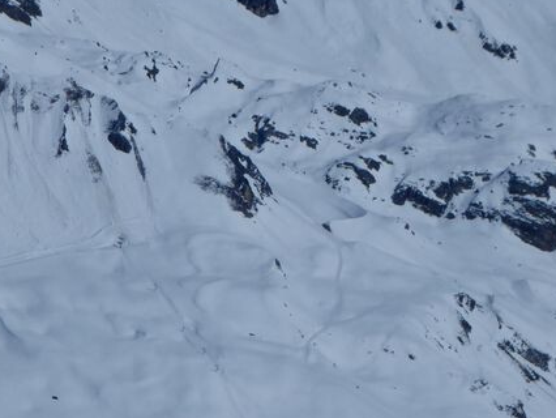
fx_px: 3970
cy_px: 407
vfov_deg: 6.0
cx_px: 157
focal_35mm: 247
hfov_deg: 8.0
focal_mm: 19
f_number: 7.1
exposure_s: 1/1600
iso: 80
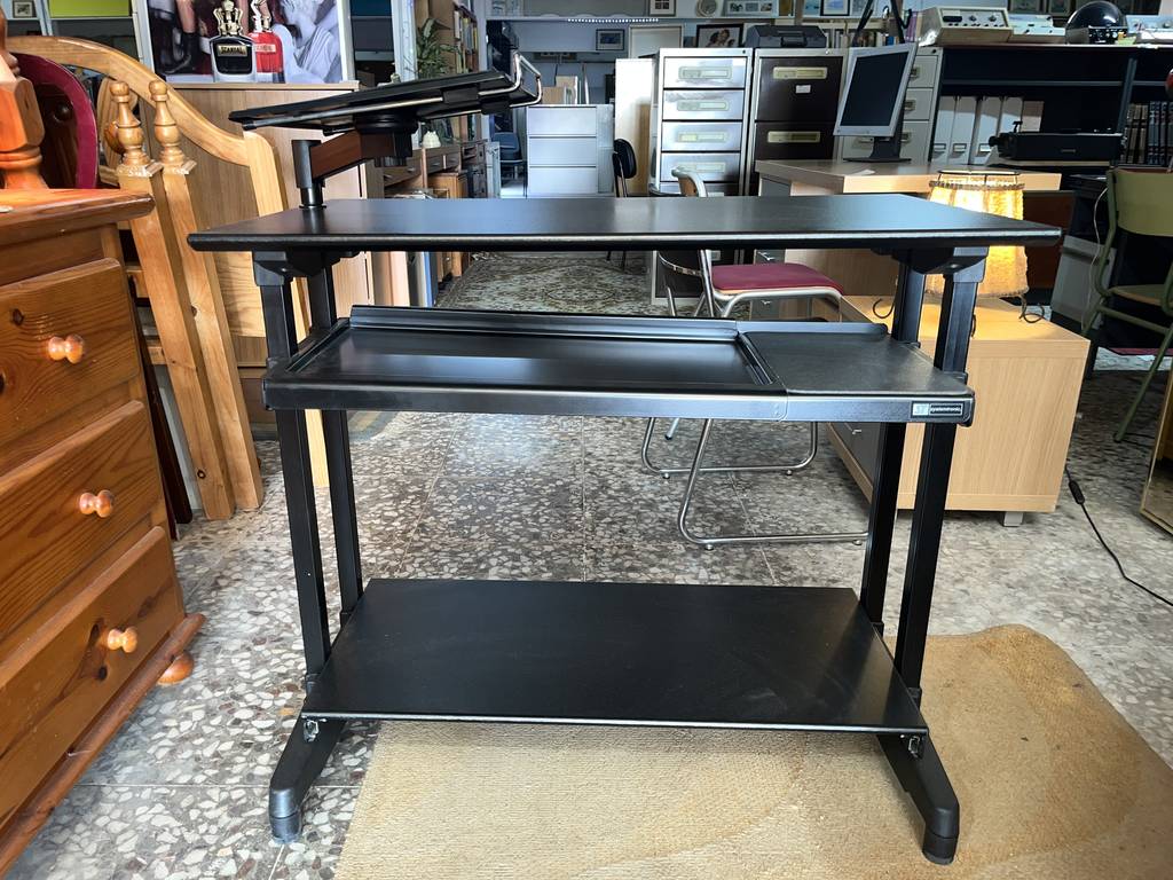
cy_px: 440
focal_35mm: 26
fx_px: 881
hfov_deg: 67.3
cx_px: 586
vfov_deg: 53.1
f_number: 1.6
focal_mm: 5.1
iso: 50
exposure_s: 1/17
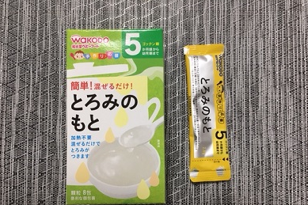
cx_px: 154
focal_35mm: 31
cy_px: 117
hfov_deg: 60.3
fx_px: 265
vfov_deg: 42.2
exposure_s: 1/30
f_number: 2.2
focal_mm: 4.15
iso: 50
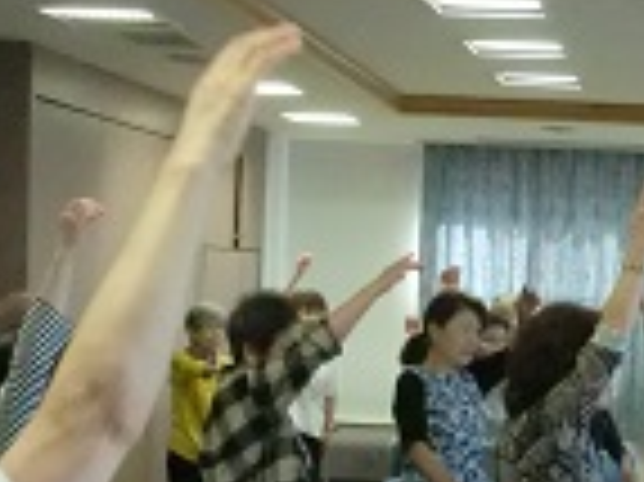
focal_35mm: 94
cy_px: 450
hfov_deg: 19.5
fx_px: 1747
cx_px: 802
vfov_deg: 15.5
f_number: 3.1
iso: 1600
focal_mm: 6.3
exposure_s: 1/250
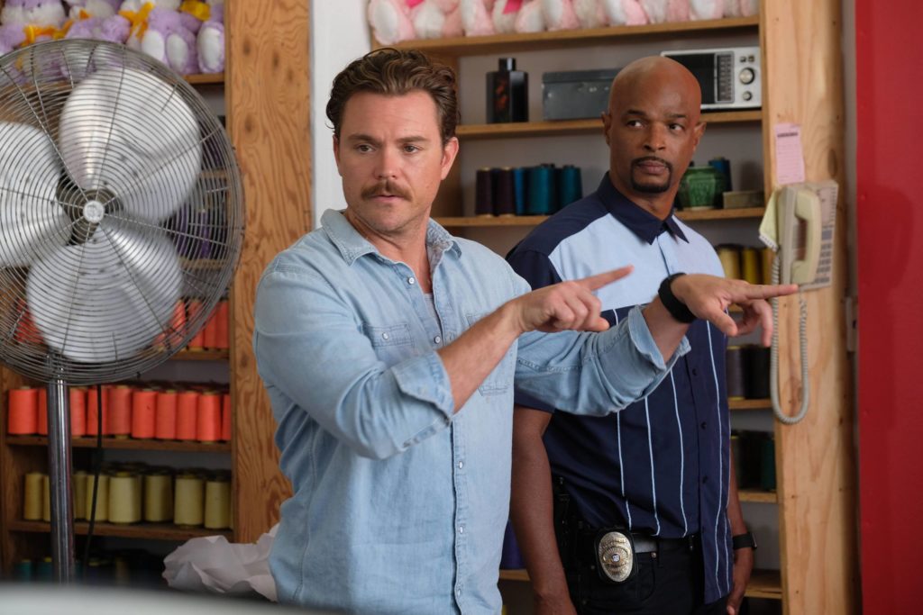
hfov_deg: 19.1
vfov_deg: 12.8
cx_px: 462
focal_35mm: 107
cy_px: 308
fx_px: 2744
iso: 640
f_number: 4.5
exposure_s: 1/160
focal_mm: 71.5
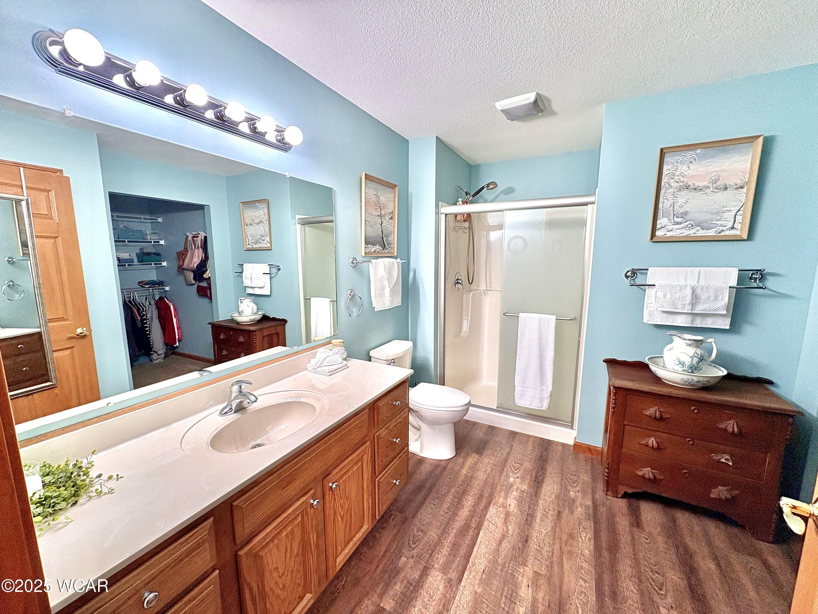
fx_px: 331
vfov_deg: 85.7
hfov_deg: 102.1
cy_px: 307
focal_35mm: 14
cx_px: 409
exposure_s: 1/60
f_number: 2.2
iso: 125
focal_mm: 2.22
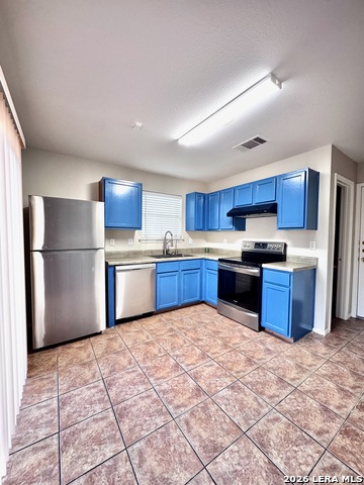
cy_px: 242
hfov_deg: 85.7
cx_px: 182
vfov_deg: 102.1
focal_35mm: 14
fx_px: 196
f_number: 2.2
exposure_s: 1/120
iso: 250
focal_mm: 2.22
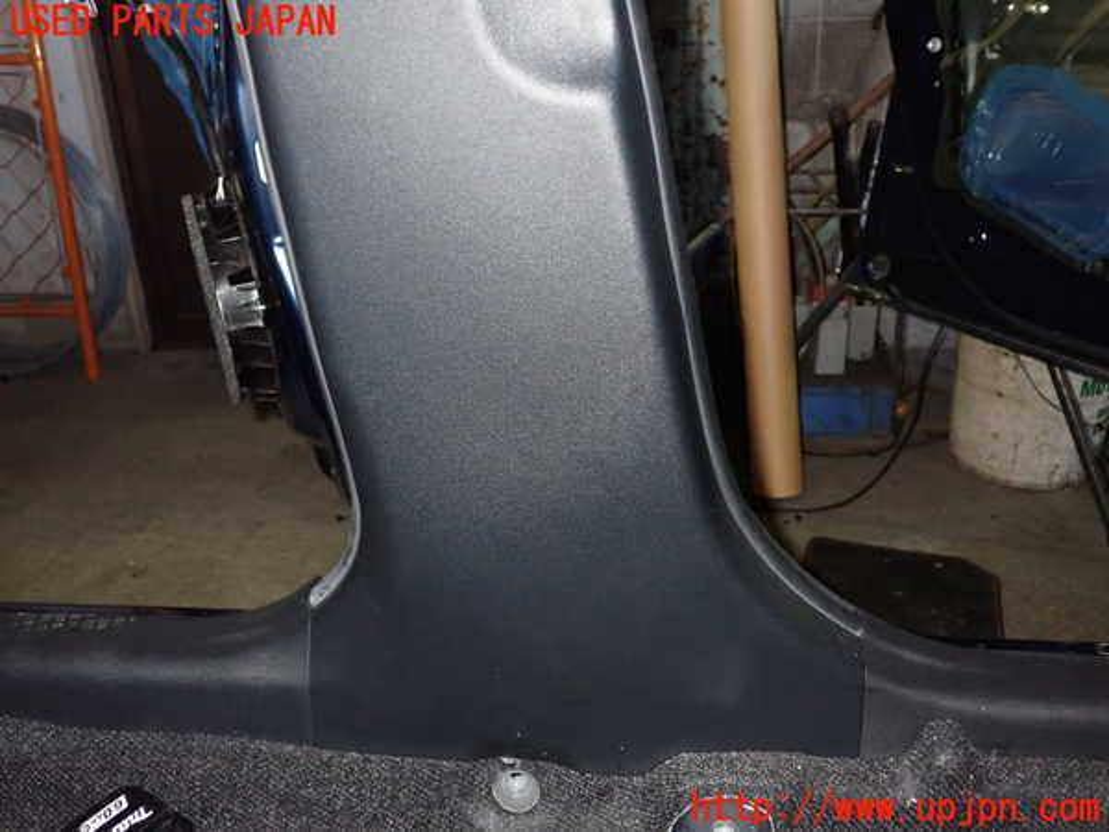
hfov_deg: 56.8
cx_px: 554
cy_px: 416
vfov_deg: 44.2
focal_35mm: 32
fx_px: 1025
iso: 800
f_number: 7.1
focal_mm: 5.79
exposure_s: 1/30
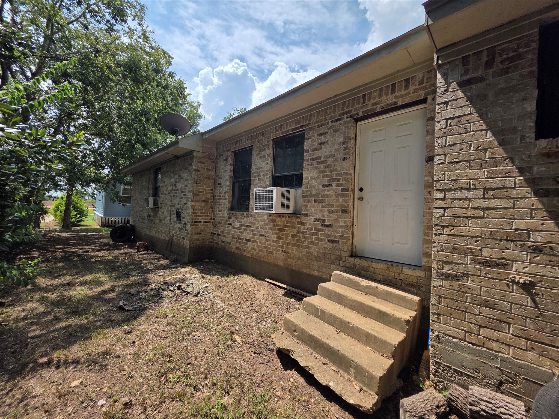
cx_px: 280
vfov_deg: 89.9
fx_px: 210
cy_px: 210
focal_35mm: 13
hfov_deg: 106.2
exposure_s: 1/2049
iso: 40
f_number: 1.9
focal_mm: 2.2
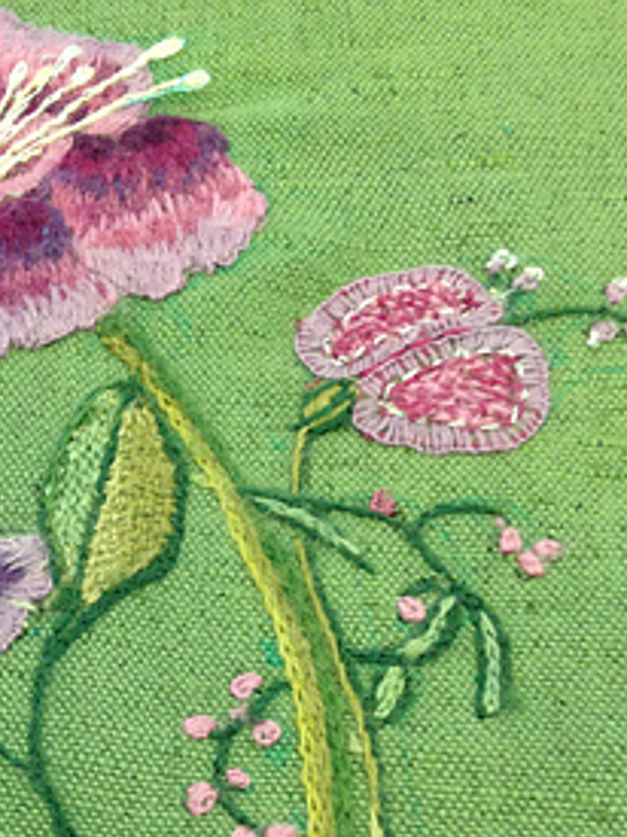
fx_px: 1450
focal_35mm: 60
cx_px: 68
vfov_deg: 31.6
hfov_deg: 23.8
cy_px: 633
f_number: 2.4
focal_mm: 4.12
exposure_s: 1/20
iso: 125
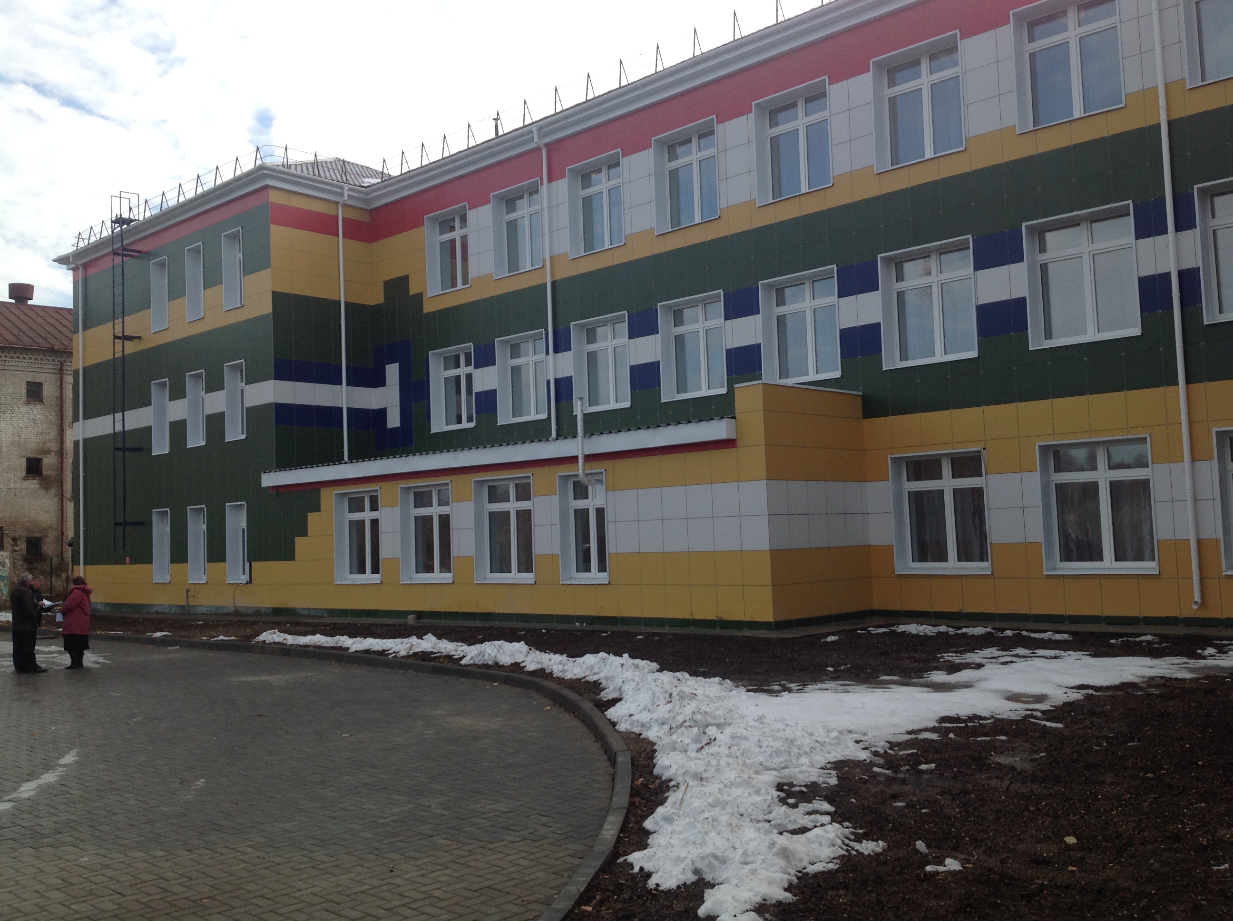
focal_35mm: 35
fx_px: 1245
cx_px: 616
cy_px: 460
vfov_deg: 40.6
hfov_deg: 52.7
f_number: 2.4
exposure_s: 1/840
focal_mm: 4.28
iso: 50
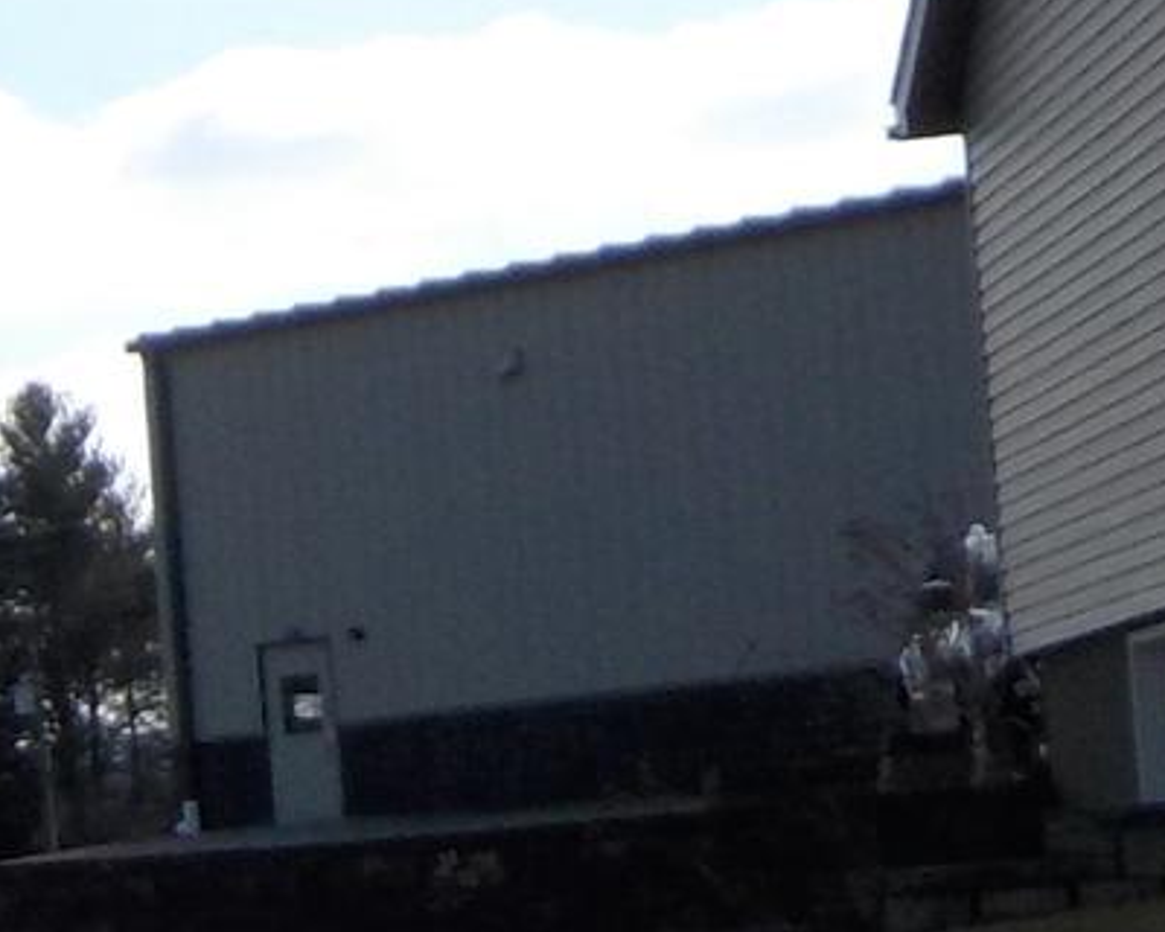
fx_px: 5172
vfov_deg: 10.2
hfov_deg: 11.2
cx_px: -1407
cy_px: 935
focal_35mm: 150
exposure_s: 1/1600
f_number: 3.3
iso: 125
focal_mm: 4.1
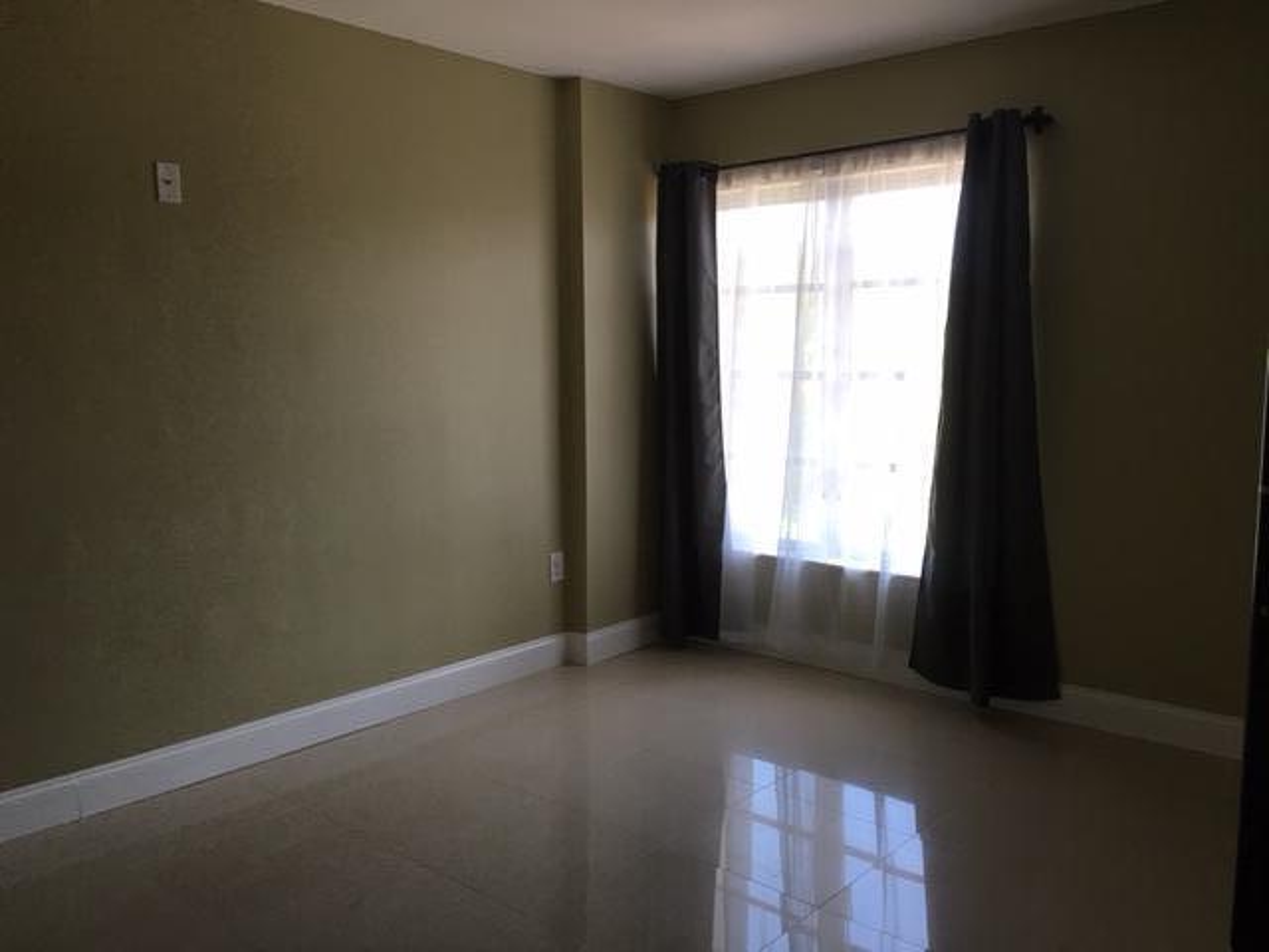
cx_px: 634
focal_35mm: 29
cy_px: 476
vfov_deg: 48.2
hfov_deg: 61.7
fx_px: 1063
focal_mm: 4.15
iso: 25
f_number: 2.2
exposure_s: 1/30
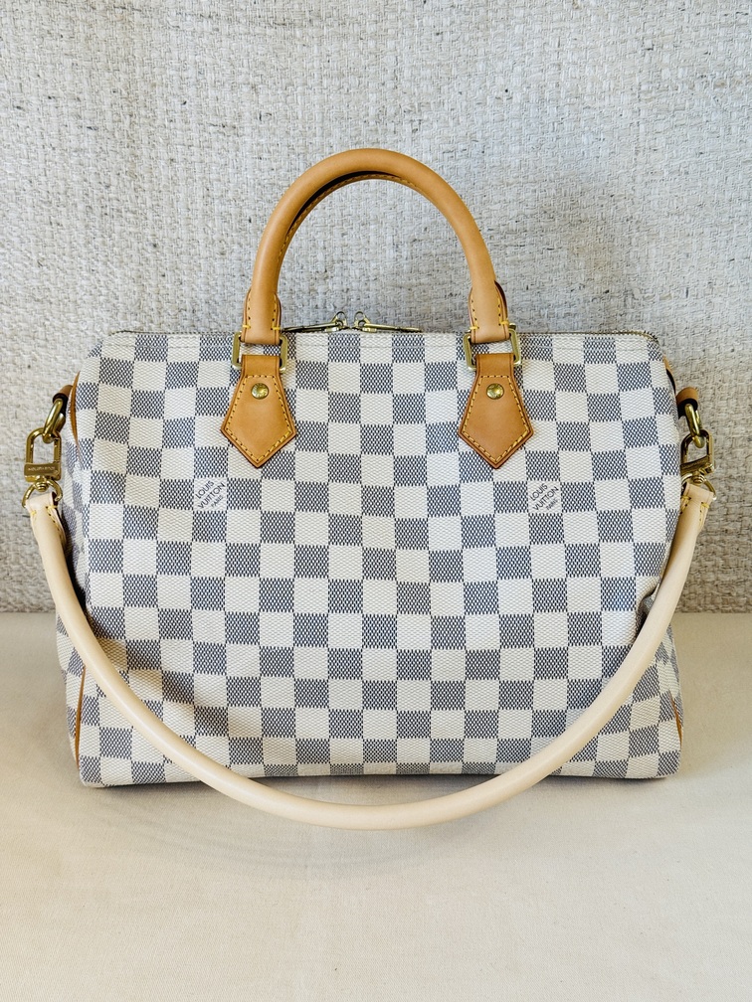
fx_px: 1390
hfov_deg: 30.3
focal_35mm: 48
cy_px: 501
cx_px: 376
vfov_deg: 39.7
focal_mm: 6.76
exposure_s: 1/50
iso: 80
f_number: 1.78
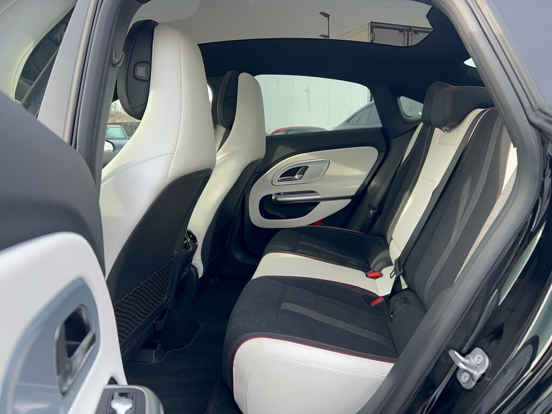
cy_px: 207
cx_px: 276
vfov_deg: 53.1
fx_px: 415
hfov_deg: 67.3
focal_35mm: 26
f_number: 1.5
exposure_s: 1/254
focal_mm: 5.7
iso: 40
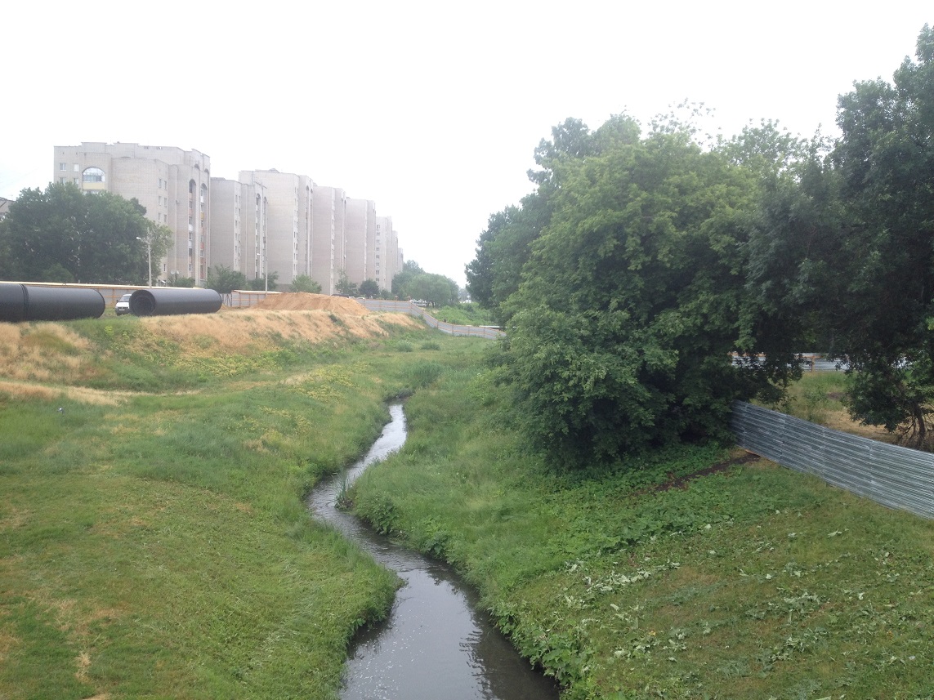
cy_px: 350
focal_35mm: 35
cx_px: 467
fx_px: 944
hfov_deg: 52.6
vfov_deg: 40.7
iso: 50
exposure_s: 1/207
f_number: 2.4
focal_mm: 4.28
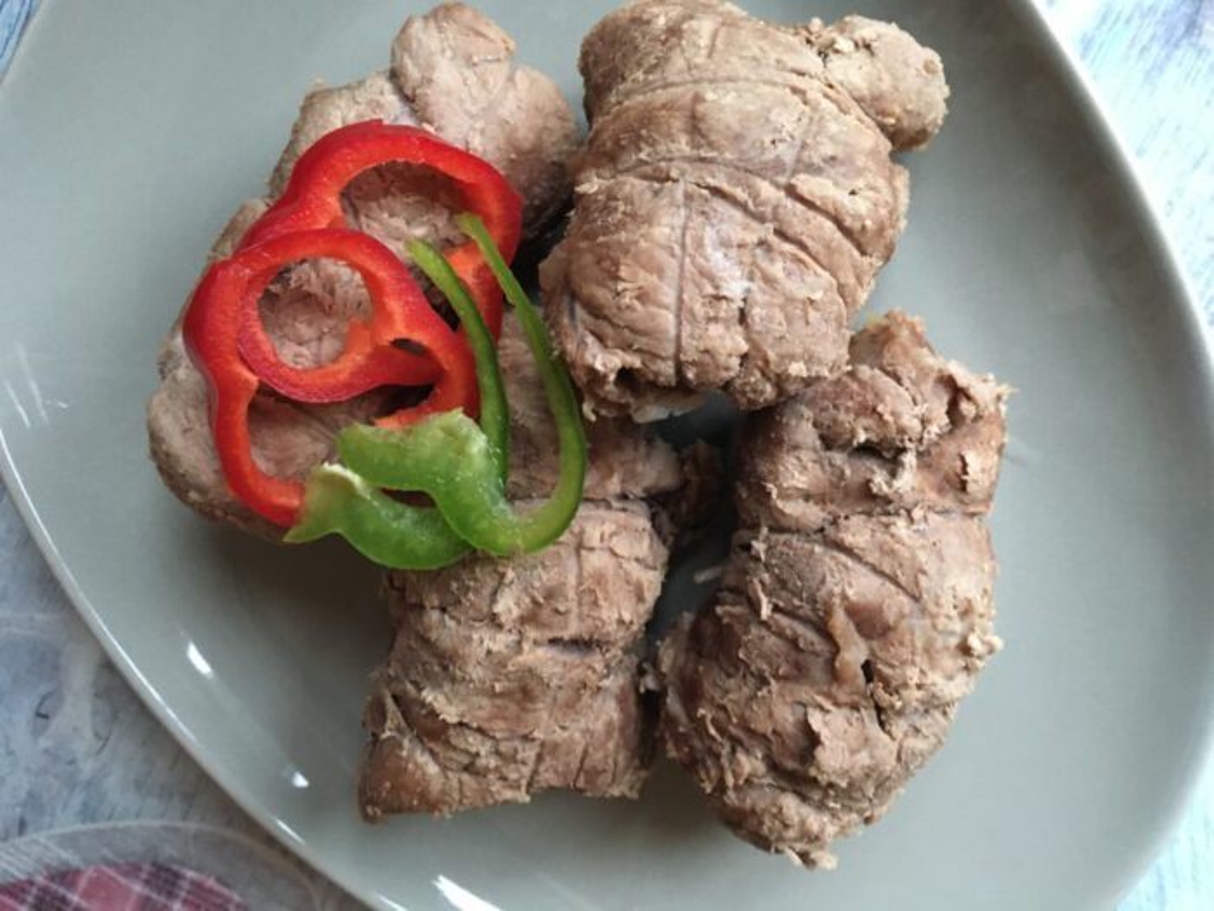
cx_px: 607
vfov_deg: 48.2
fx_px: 1017
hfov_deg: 61.7
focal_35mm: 29
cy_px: 456
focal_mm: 4.15
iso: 400
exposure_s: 1/17
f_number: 2.2
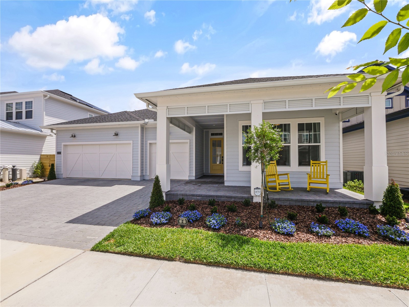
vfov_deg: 85.7
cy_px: 154
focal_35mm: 14
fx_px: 165
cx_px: 204
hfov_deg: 102.1
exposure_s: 1/500
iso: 200
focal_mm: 7
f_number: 8
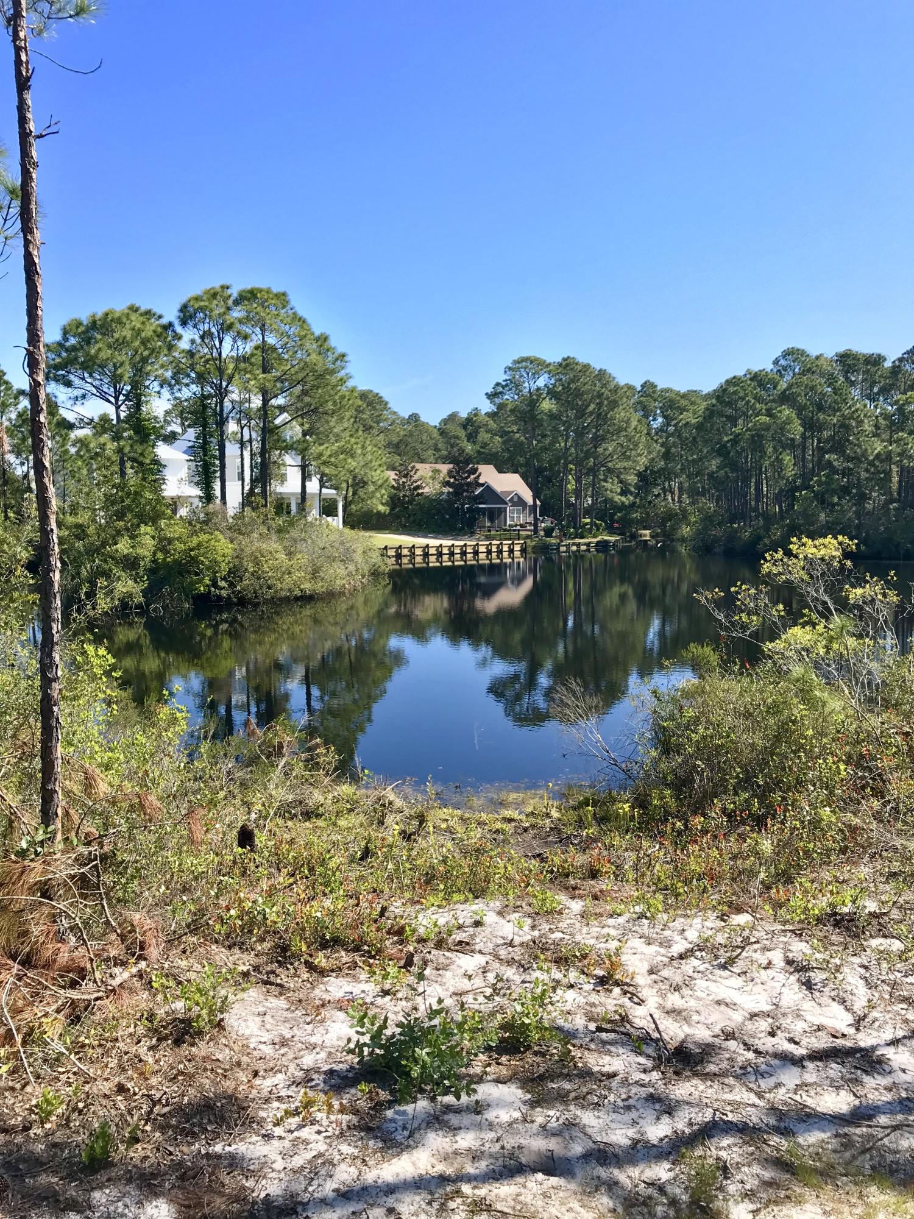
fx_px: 986
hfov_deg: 49.7
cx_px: 457
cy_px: 610
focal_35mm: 28
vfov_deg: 63.4
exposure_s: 1/1198
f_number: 1.8
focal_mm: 3.99
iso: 20
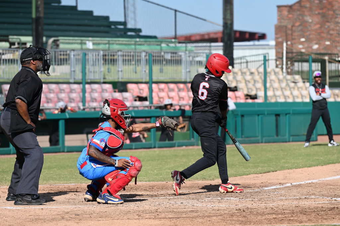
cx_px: 170
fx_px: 1887
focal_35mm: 200
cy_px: 113
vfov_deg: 6.9
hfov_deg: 10.3
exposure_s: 1/500
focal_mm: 200
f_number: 5.6
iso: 100
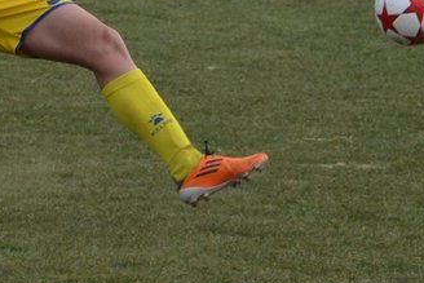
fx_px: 4527
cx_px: -27
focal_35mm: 384
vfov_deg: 3.6
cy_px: -40
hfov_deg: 5.3
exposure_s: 1/640
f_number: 5.6
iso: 400
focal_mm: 105
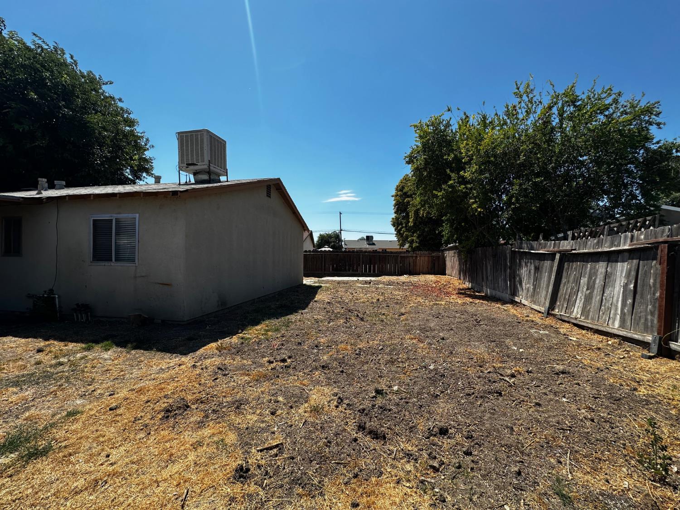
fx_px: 275
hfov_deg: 102.1
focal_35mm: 14
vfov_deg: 85.7
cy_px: 255
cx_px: 340
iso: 50
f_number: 2.2
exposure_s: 1/1949
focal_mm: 2.22
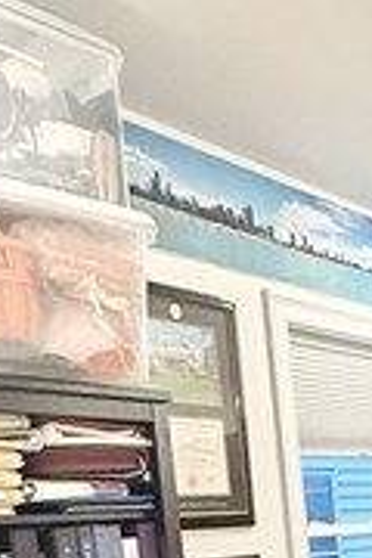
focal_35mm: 62
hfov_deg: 20.5
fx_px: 961
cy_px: 639
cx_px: 450
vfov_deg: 28.8
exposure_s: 1/60
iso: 400
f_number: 2.2
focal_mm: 2.22
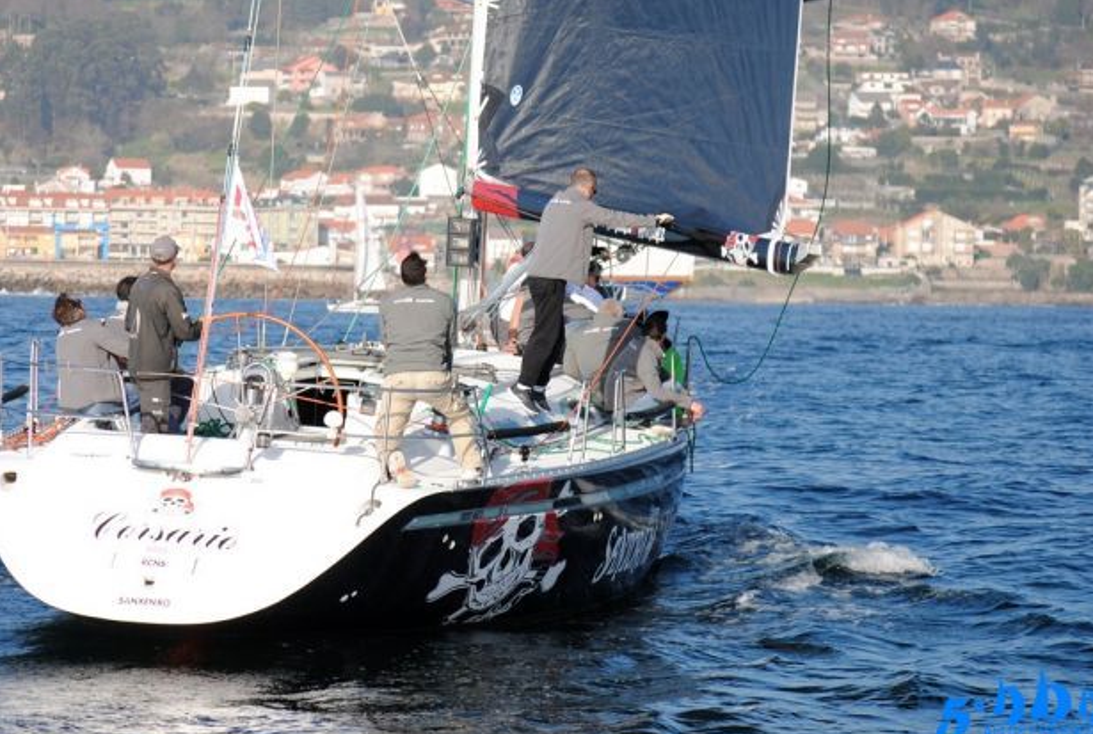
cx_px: 425
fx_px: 6055
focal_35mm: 199
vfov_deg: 6.9
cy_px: 321
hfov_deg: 10.3
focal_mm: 102
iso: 110
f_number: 5.6
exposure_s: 1/500
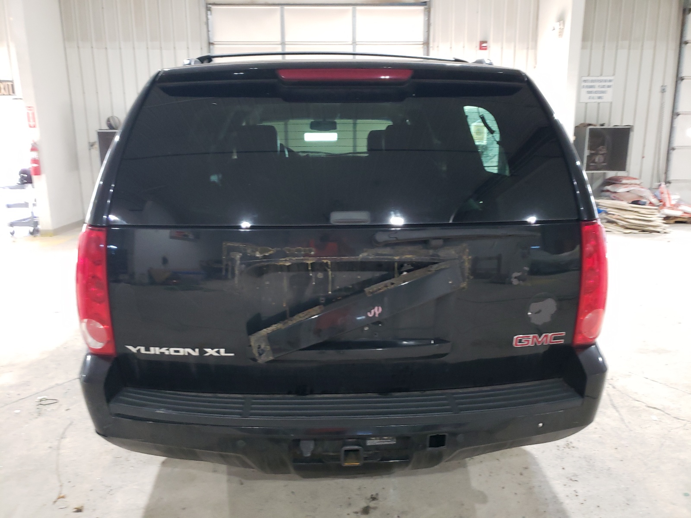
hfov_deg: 67.3
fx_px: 519
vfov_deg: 53.1
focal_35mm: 26
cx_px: 346
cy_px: 259
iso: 258
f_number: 1.5
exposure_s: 1/40
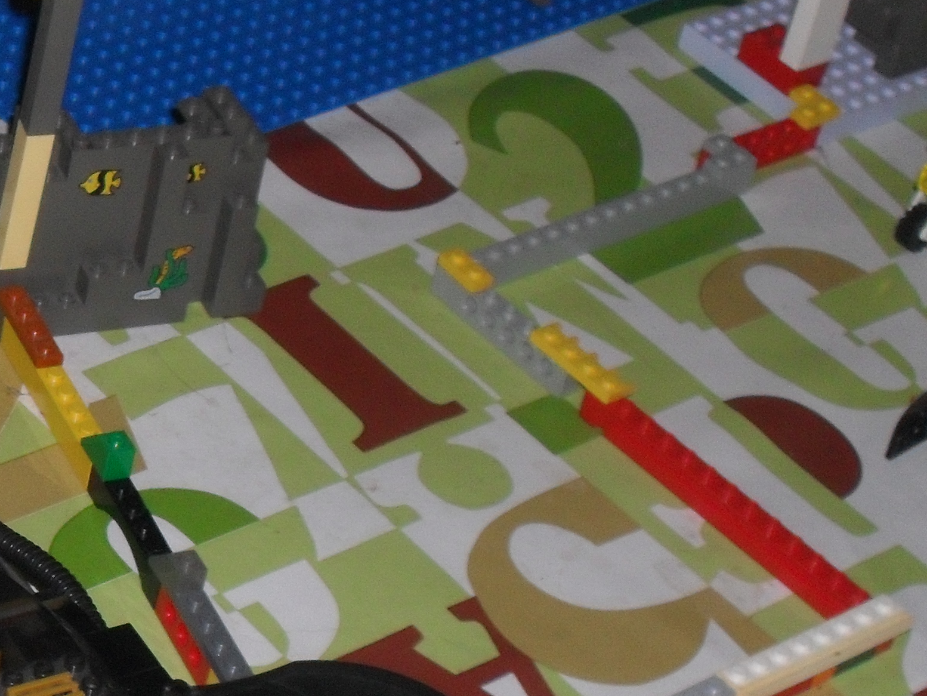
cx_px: -154
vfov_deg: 12.8
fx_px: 3080
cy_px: 509
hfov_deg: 16.5
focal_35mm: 115
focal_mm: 8.7
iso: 200
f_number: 10
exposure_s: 1/45
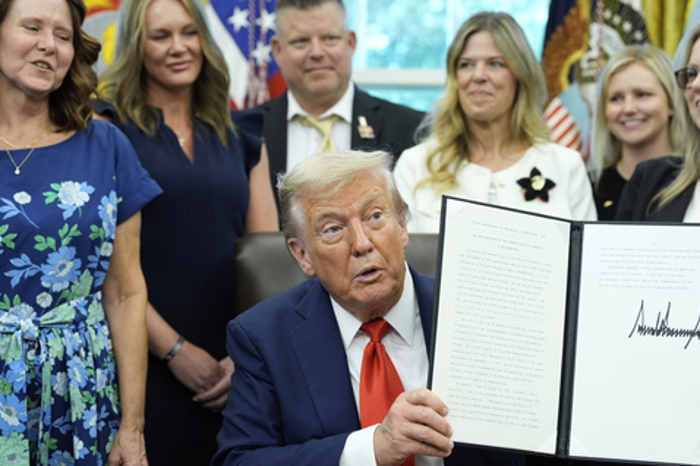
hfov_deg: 27.0
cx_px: 371
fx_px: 1457
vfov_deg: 18.2
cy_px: 225
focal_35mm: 75
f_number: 3.5
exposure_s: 1/200
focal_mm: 70
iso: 2500
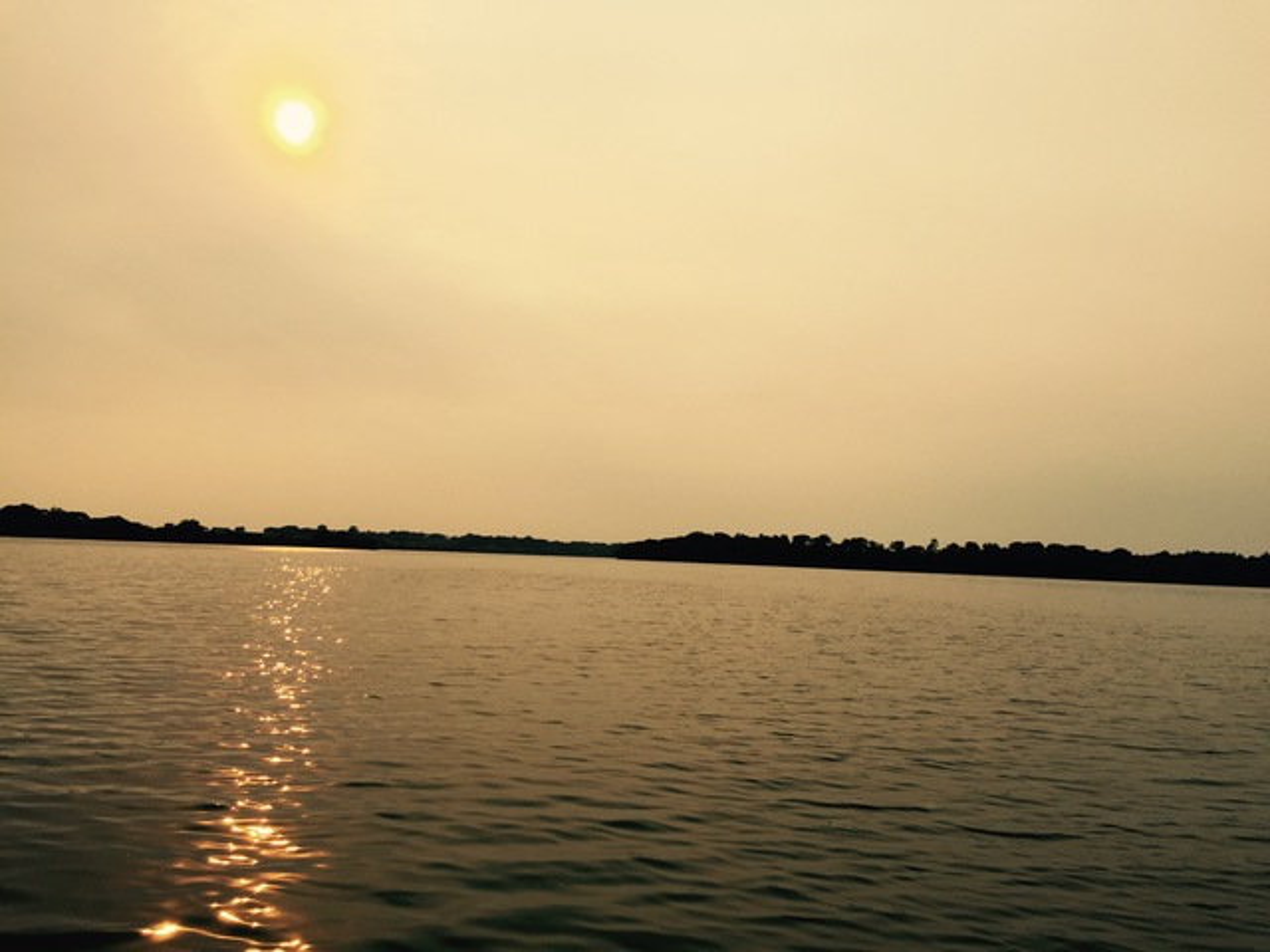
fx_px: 1064
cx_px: 635
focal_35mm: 29
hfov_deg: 61.7
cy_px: 476
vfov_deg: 48.2
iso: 32
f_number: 2.2
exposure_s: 1/2083
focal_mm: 4.15
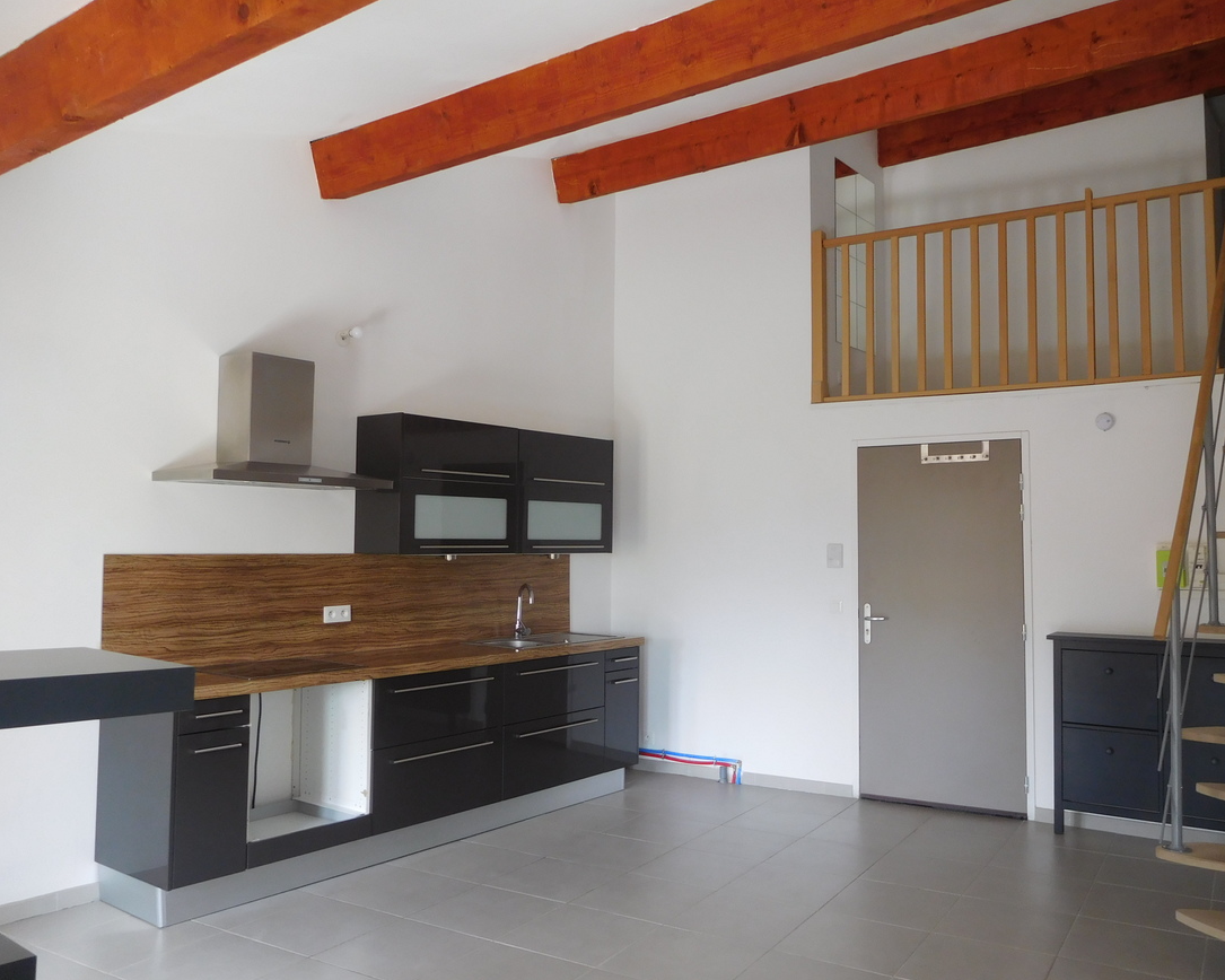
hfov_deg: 63.9
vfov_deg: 53.2
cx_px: 673
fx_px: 979
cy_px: 489
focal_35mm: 27
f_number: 3.4
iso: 125
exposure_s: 1/40
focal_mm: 4.5
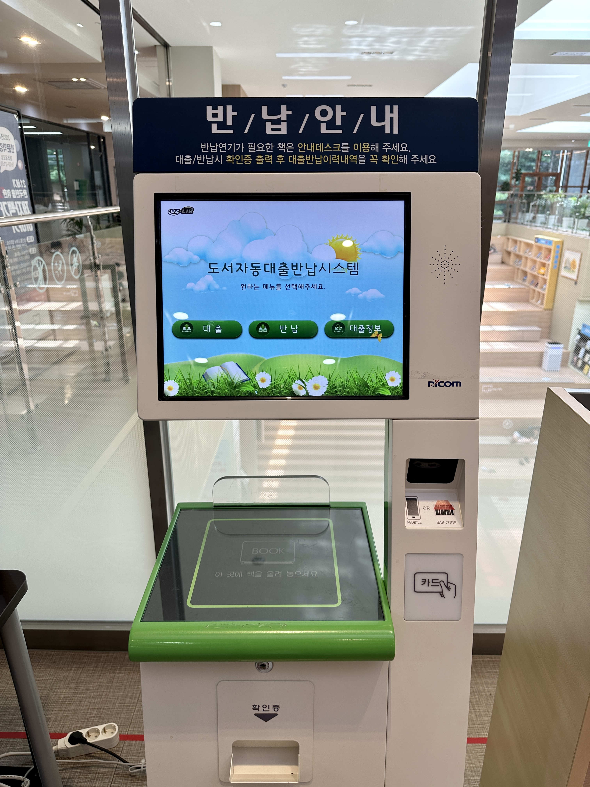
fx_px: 545
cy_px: 394
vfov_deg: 71.6
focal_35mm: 24
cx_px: 295
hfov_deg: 56.8
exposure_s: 1/120
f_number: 1.78
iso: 64
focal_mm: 6.86
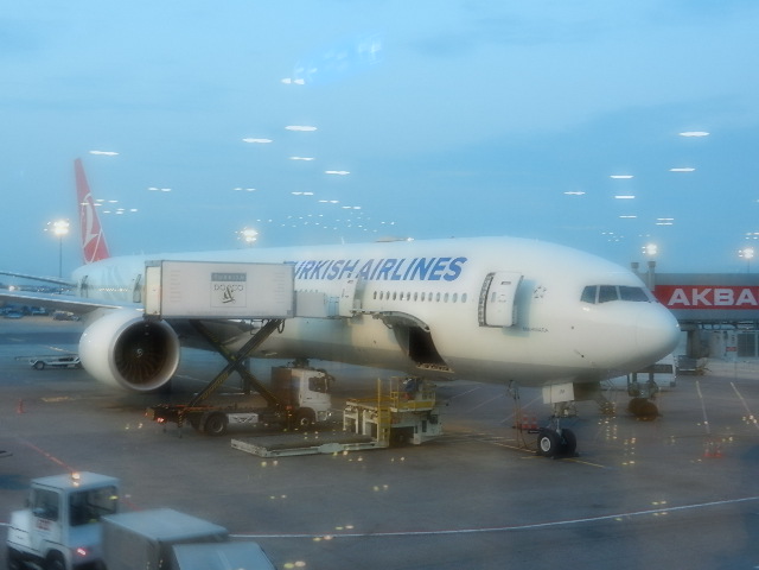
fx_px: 987
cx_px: 380
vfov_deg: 32.2
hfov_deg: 42.1
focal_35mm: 45
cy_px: 285
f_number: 4.2
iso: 400
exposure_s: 1/13
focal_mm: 8.2
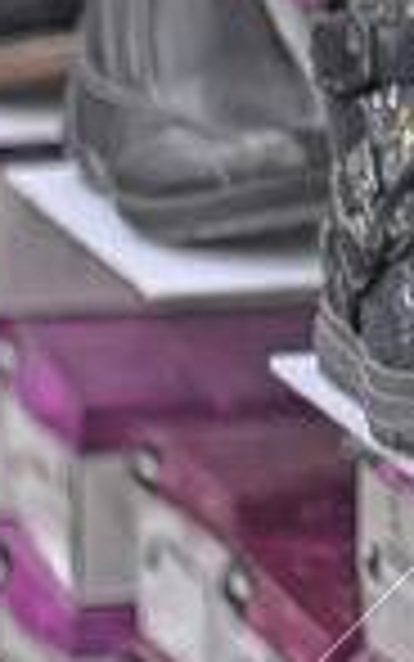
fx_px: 8116
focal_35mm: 450
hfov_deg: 2.8
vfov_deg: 4.6
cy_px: -182
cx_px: 1786
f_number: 2
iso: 320
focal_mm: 50
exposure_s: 1/200
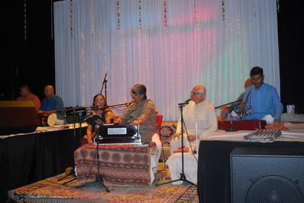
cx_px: 152
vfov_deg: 34.3
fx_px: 330
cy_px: 102
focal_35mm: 39
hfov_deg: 49.5
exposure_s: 1/60
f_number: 4.2
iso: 220
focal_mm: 26
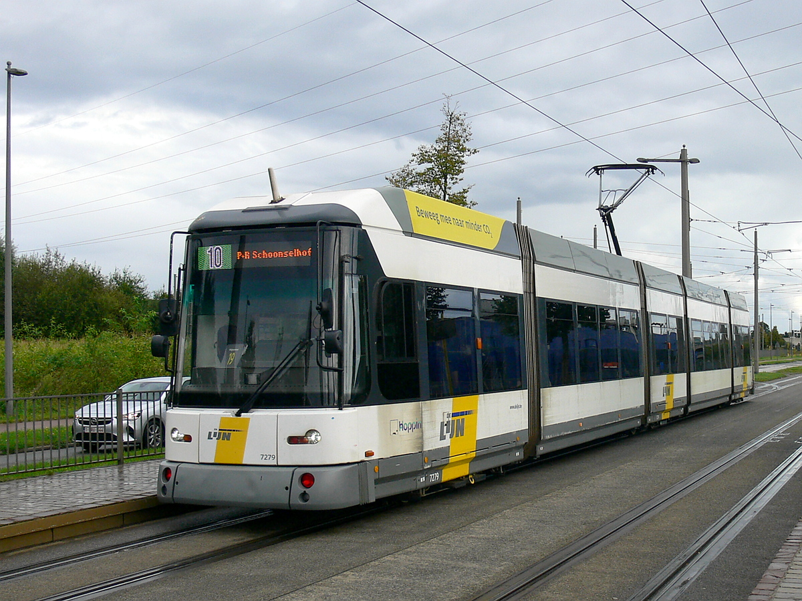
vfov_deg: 40.7
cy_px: 300
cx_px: 401
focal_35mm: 35
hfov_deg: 52.6
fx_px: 811
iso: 80
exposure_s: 1/640
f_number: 3.6
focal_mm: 7.4
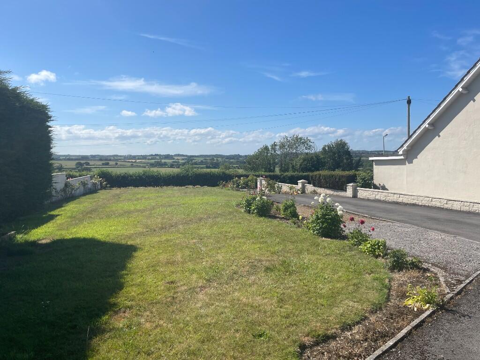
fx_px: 347
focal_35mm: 25
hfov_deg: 69.4
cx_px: 240
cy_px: 180
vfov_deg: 54.9
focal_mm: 5.1
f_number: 1.6
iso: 32
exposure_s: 1/5128
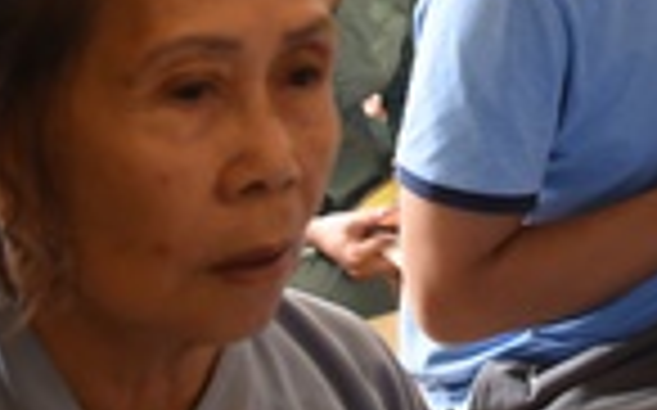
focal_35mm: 141
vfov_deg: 9.1
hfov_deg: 14.5
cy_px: -167
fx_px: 2523
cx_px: 724
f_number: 4
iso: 1000
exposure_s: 1/50
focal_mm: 31
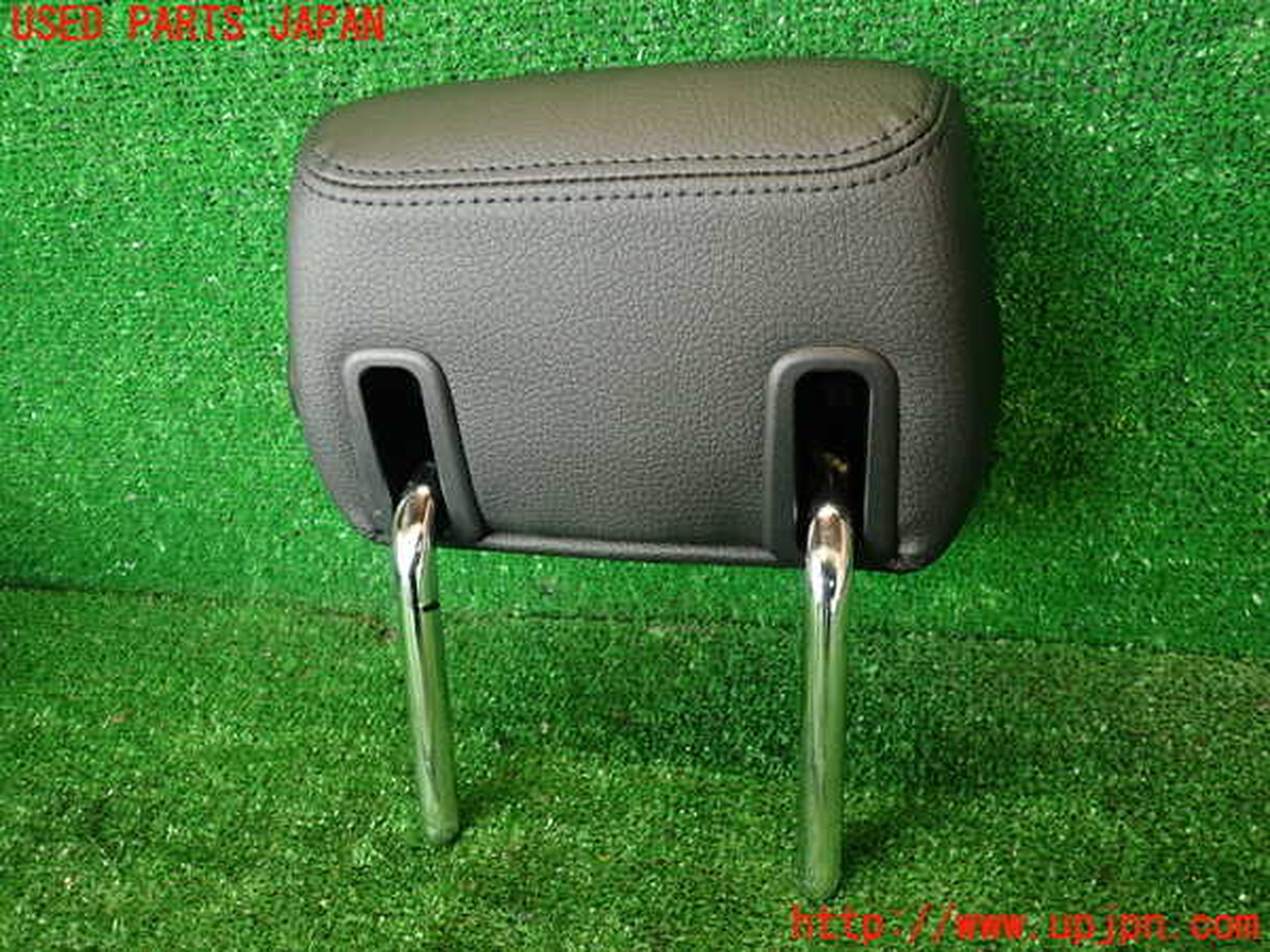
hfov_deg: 69.4
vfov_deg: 54.9
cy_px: 476
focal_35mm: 25
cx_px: 635
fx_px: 917
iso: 200
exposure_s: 1/50
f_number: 2
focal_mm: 4.5
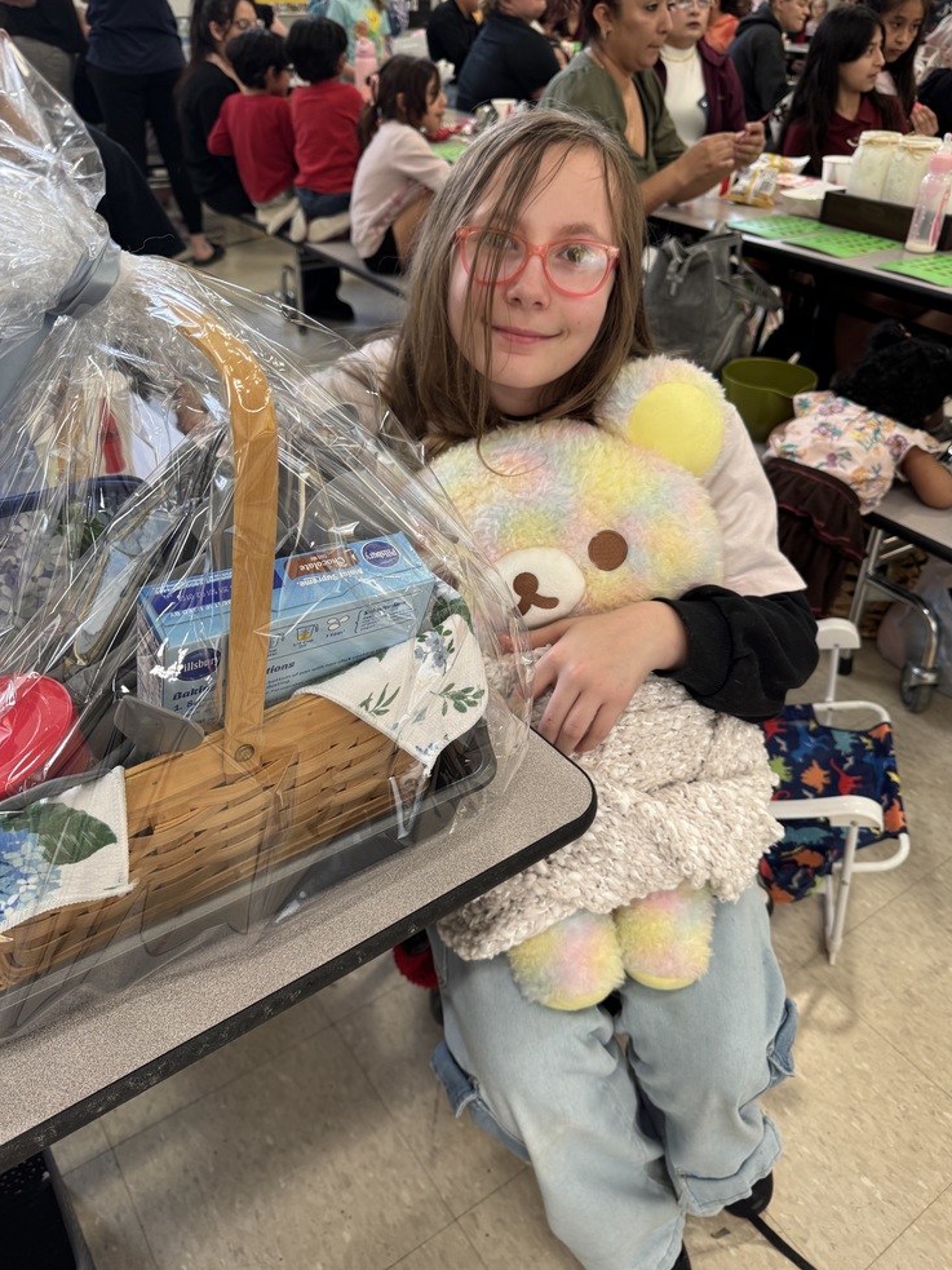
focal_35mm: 25
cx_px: 477
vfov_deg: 69.4
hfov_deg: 54.9
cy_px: 625
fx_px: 917
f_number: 1.78
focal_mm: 6.76
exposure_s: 1/60
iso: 125
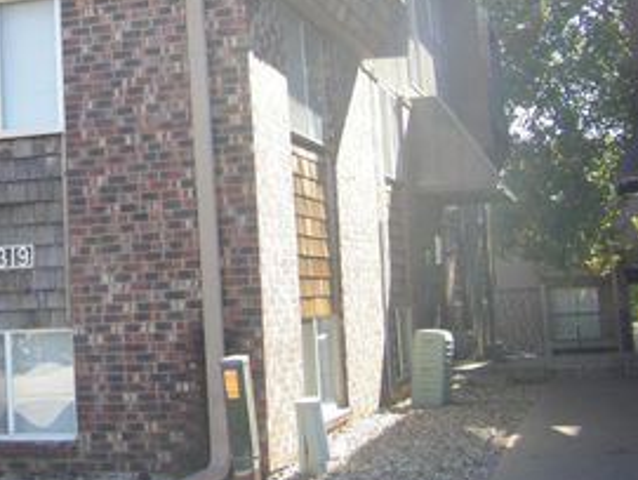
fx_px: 1292
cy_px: 124
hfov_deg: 26.8
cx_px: 59
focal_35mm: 70
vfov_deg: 20.9
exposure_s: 1/160
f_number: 3.5
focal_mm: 6.3
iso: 80
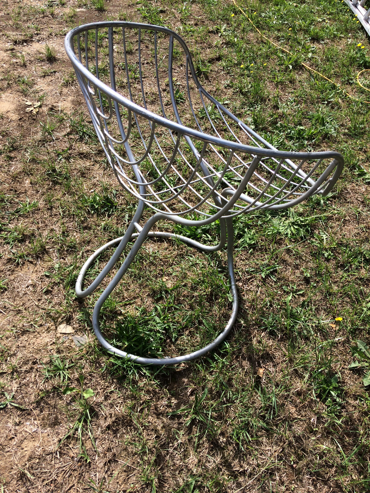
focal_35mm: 29
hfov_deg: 48.2
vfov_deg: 61.7
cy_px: 246
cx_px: 185
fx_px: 413
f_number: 2.2
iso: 32
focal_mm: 4.15
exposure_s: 1/1140
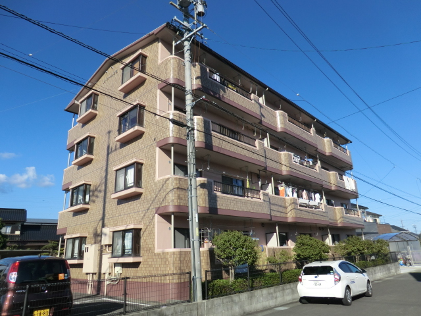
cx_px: 210
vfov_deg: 56.8
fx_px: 292
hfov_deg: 71.6
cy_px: 158
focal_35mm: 24
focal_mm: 4.3
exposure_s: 1/200
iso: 80
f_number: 7.5
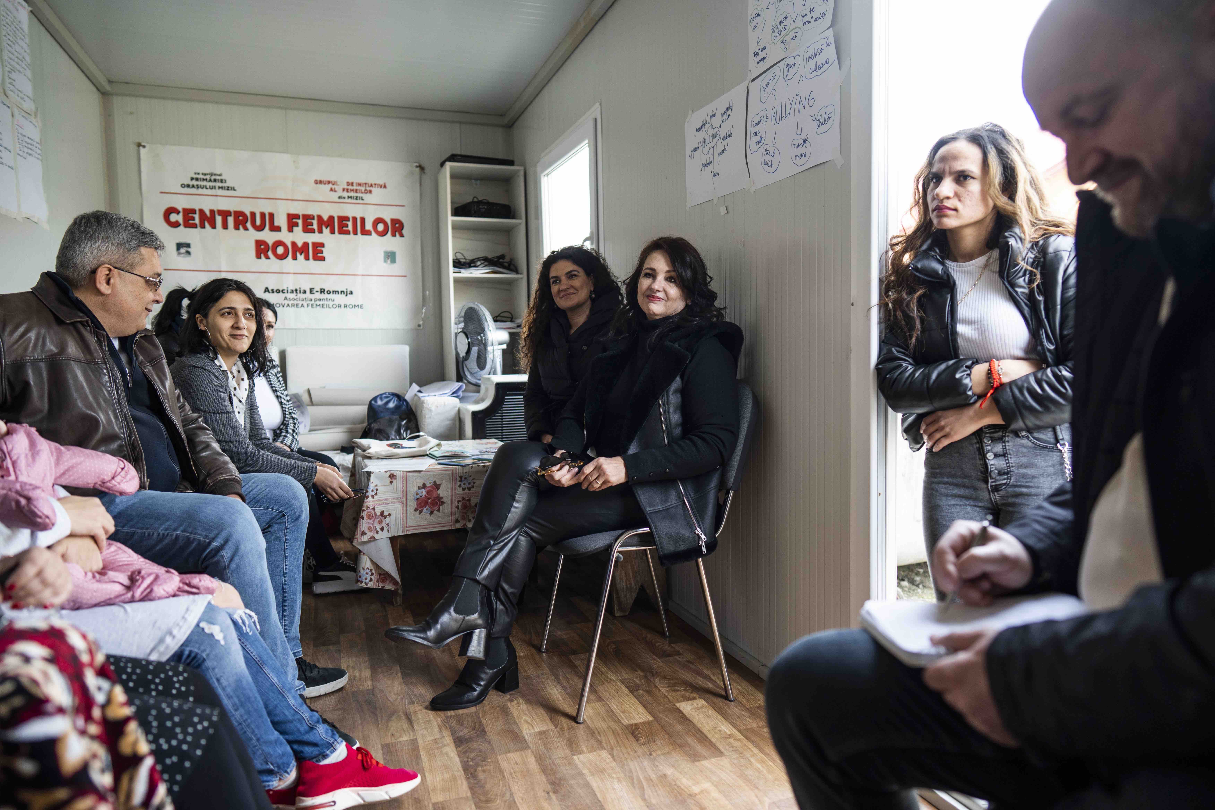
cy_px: 405
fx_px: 810
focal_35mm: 24
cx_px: 608
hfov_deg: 73.7
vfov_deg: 53.1
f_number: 2.2
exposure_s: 1/320
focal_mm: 24
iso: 400
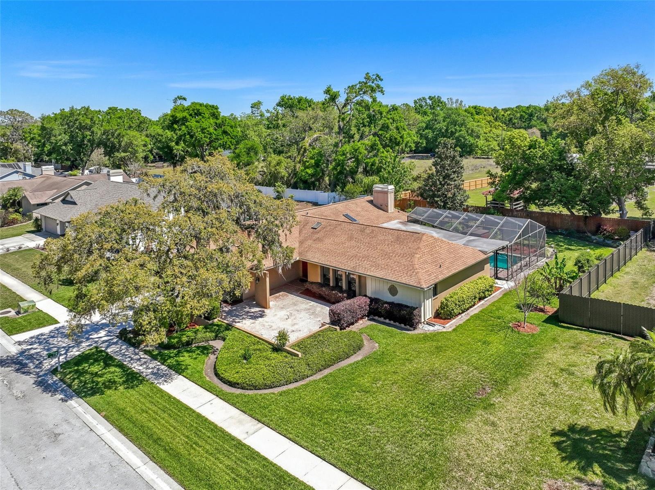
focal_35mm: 24
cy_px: 245
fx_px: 454
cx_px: 328
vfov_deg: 56.8
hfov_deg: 71.6
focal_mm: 12.3
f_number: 2.8
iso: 400
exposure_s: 1/5000
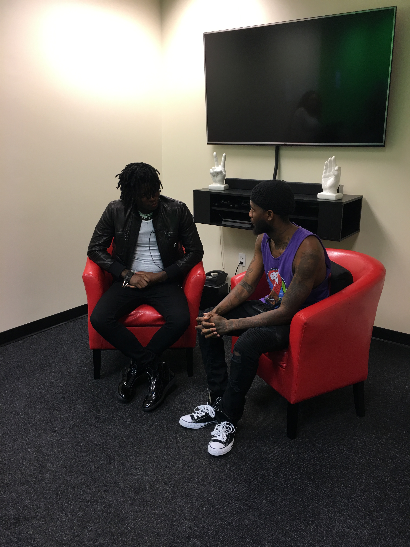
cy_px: 274
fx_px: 458
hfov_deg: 48.2
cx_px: 205
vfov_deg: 61.7
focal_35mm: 29
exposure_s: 1/15
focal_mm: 4.15
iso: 25
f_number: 2.2
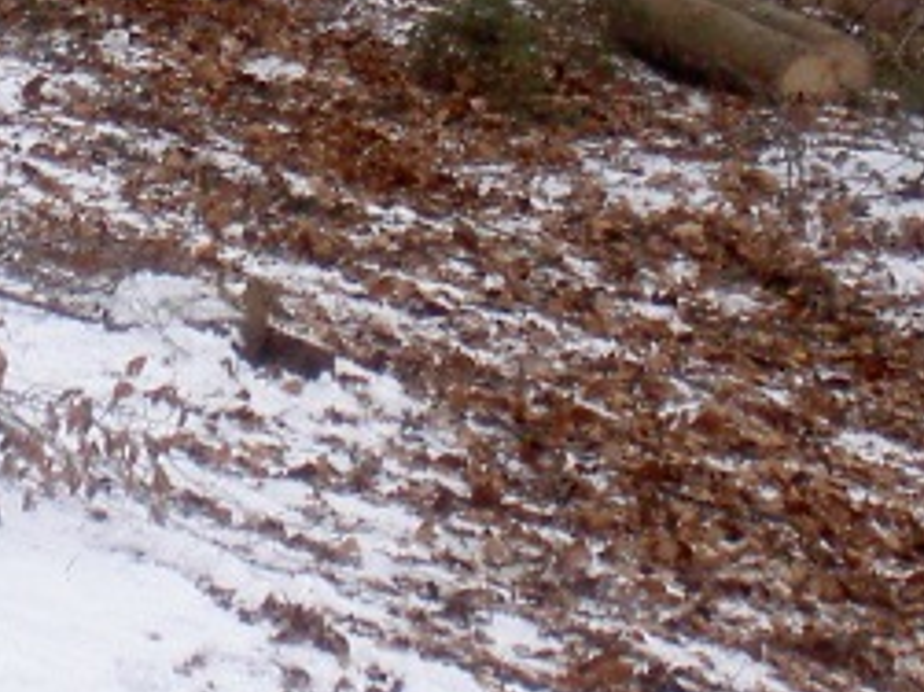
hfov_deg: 6.1
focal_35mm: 325
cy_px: -375
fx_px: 8671
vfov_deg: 4.5
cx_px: 287
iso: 200
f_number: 4.9
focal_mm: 16.8
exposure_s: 1/100
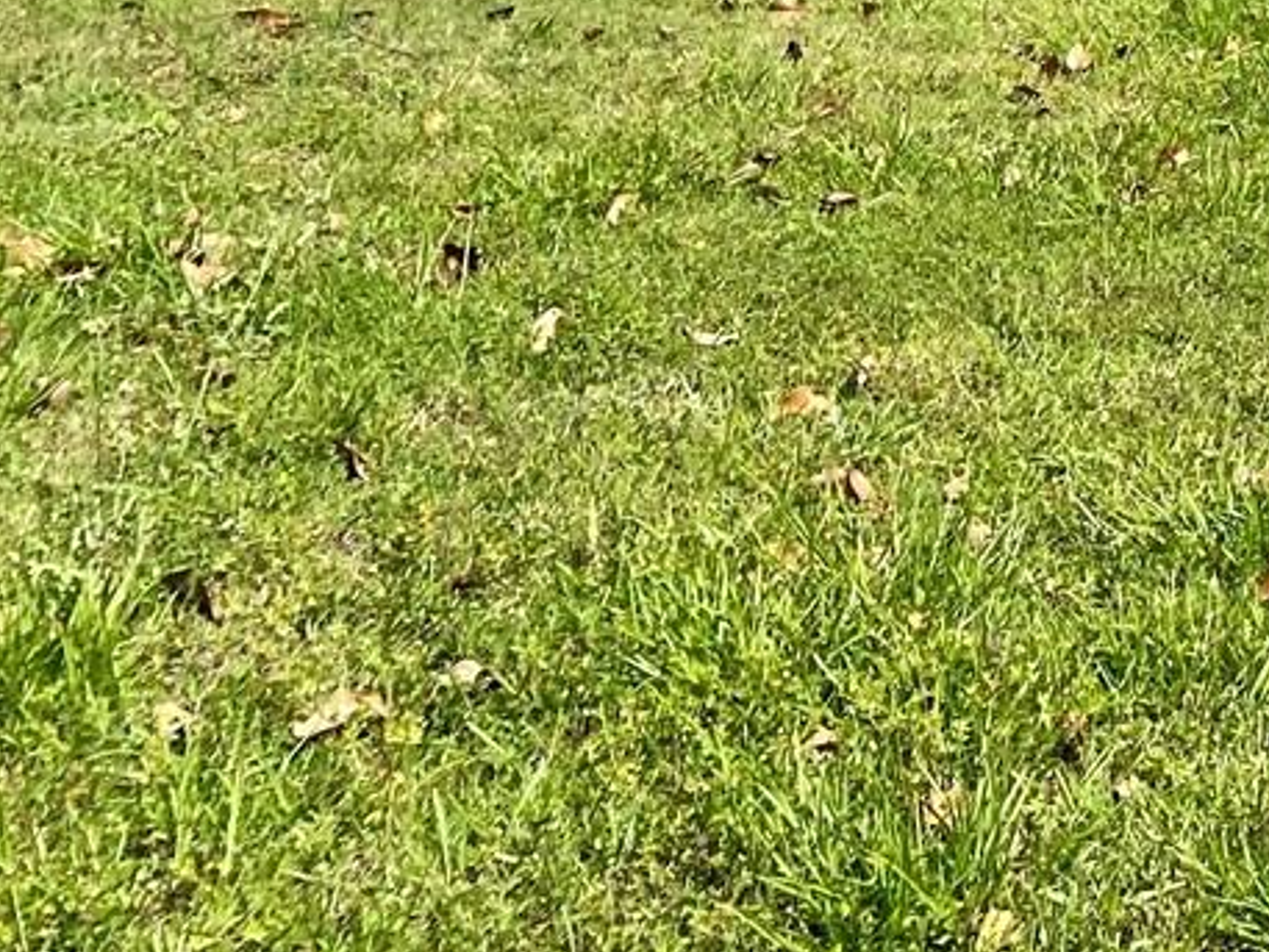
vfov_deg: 14.5
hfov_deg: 19.1
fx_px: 3337
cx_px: 1844
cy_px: -708
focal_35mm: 91
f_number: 1.8
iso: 32
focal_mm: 4.25
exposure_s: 1/3497
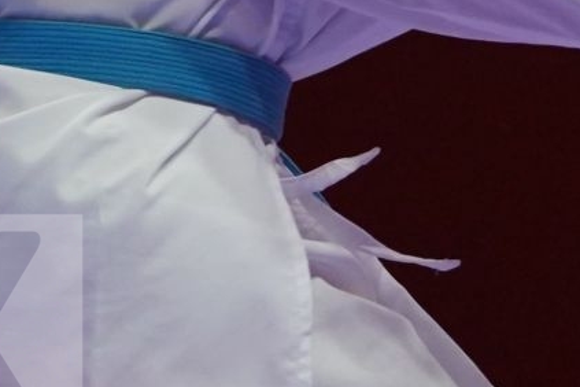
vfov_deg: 0.8
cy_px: -148
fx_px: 28788
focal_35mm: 1787
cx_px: 884
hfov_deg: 1.2
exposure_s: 1/1000
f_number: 4
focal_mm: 280
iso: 2500
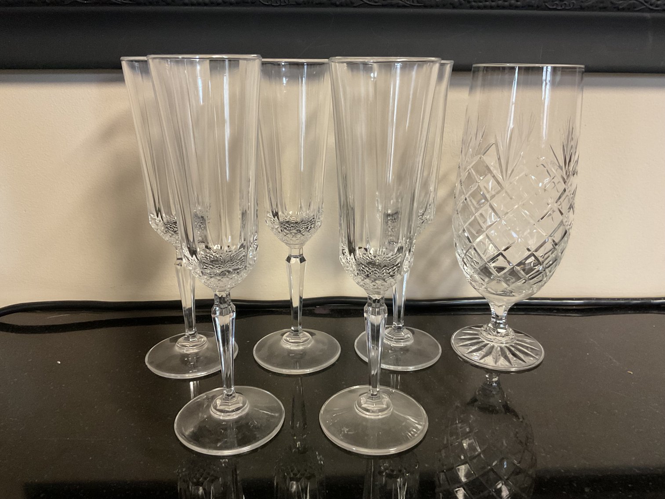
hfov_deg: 61.7
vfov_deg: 48.2
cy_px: 250
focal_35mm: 29
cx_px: 332
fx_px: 557
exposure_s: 1/33
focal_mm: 3
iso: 200
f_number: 1.8
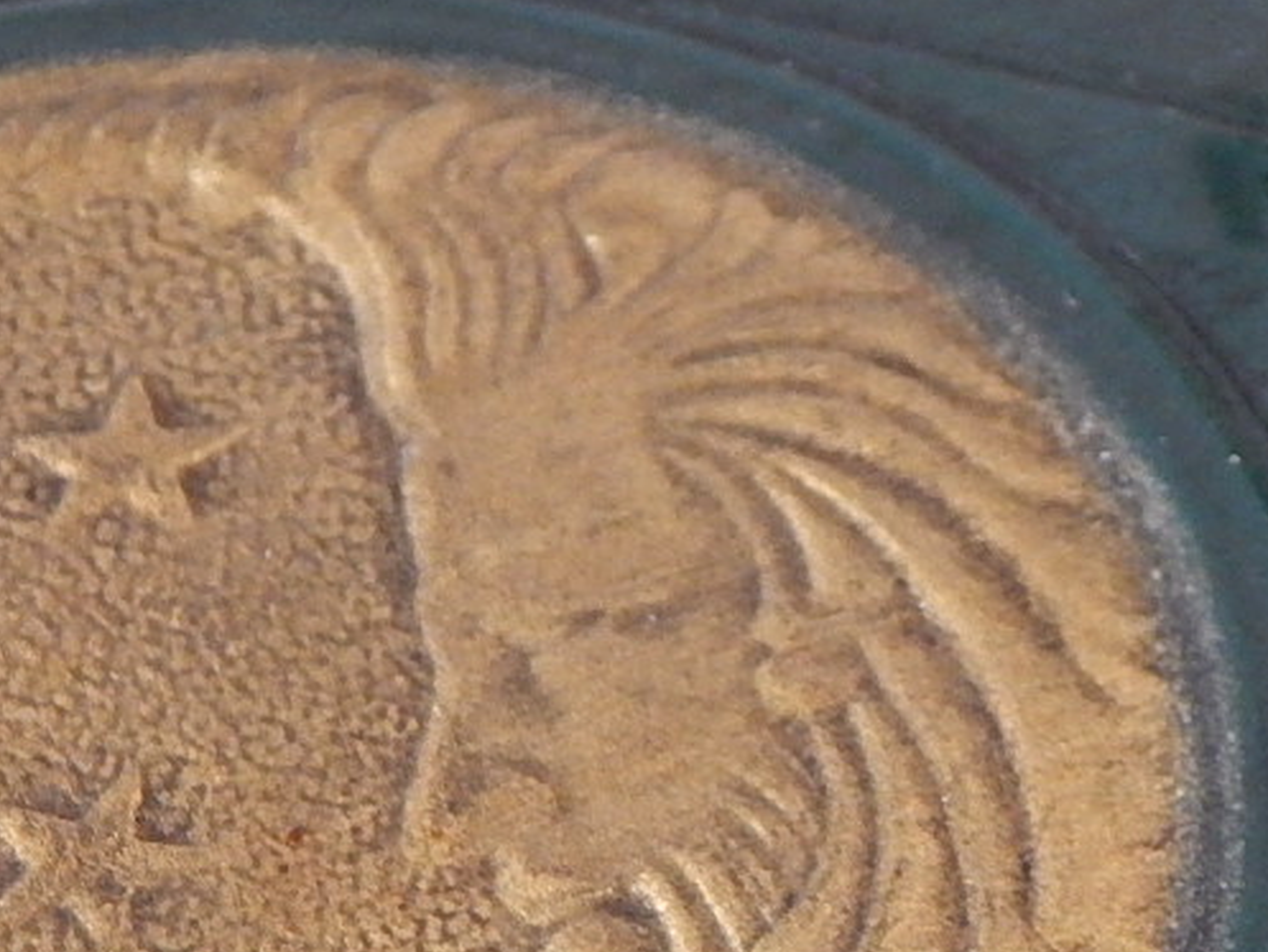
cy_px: 457
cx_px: 1531
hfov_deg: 8.8
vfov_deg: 6.7
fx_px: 8134
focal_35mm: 222
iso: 400
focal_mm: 12.3
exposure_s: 1/25
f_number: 4.1
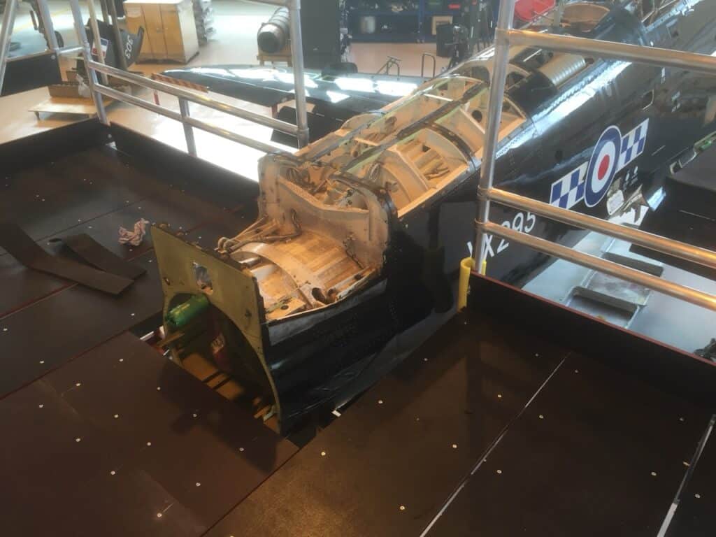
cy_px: 268
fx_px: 600
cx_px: 358
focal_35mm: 29
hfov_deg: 61.7
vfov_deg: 48.2
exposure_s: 1/33
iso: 32
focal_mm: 4.15
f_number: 2.2
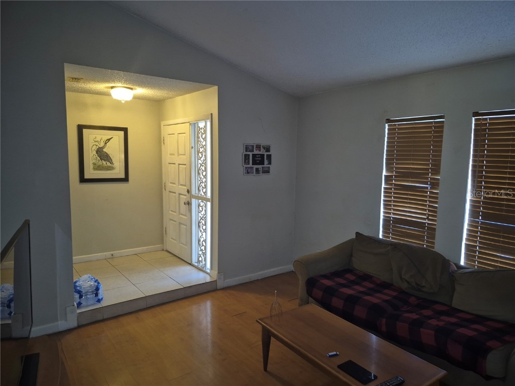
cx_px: 258
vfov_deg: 58.9
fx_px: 342
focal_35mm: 23
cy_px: 193
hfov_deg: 73.9
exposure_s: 1/24
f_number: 1.8
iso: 125
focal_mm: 5.4
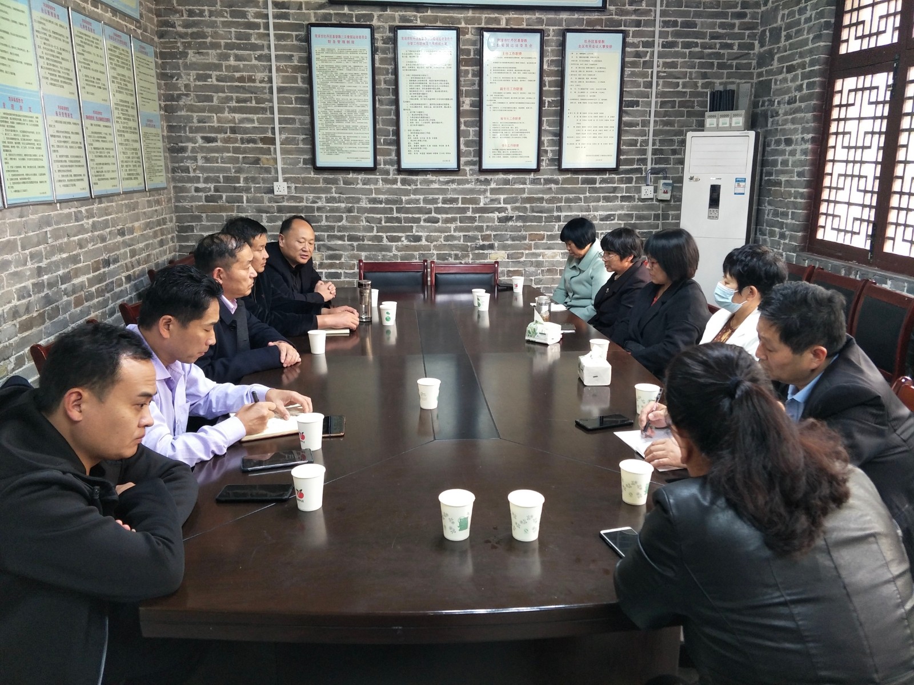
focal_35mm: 22
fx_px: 581
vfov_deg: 61.1
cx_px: 457
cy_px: 342
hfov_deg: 76.4
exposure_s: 1/33
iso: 225
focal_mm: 3.79
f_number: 1.7
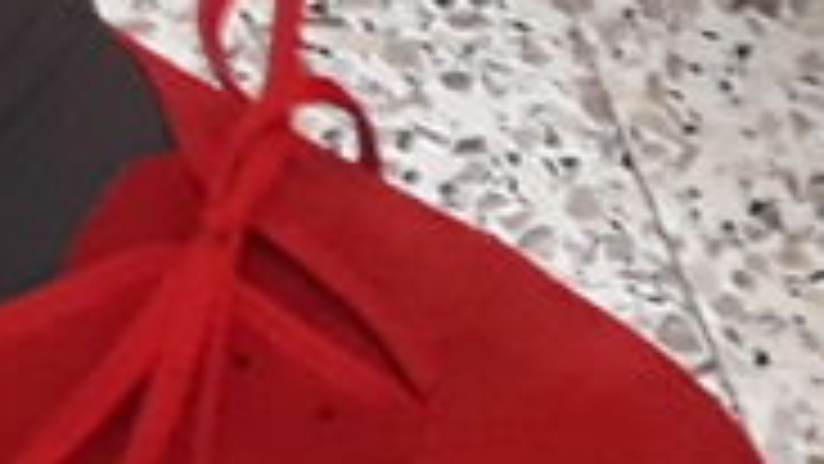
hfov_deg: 27.2
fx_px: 1683
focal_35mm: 77
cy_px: 216
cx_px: 234
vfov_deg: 15.7
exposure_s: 1/17
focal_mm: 3.6
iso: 320
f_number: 1.9
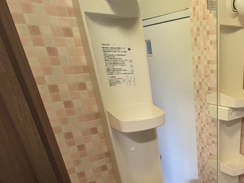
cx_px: 206
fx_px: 233
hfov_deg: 50.8
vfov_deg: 38.1
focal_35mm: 33
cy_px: 184
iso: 390
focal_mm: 1.83
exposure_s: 1/60
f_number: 2.2
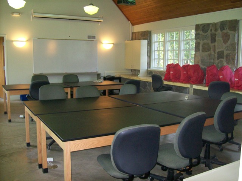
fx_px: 252
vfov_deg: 39.7
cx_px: 121
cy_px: 90
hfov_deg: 51.4
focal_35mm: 36
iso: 200
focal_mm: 6
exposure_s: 1/64
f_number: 2.7
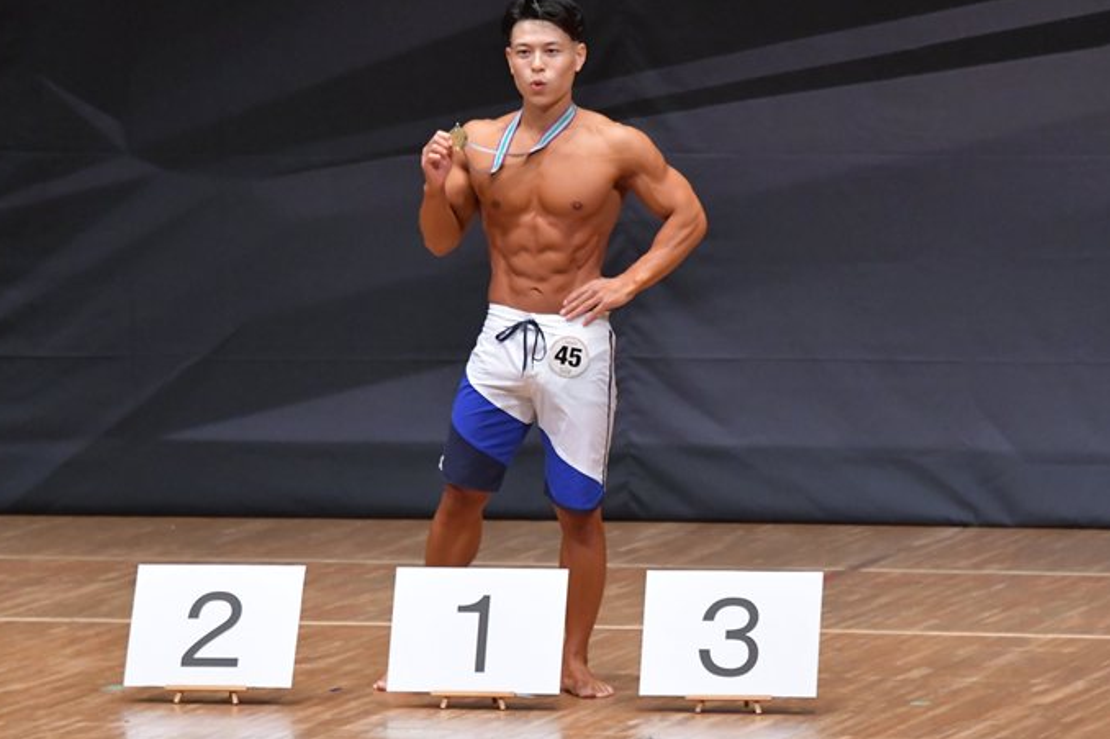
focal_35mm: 326
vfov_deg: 4.2
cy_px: 356
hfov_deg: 6.3
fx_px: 10044
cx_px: 536
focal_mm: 190
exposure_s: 1/400
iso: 6400
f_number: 5.6
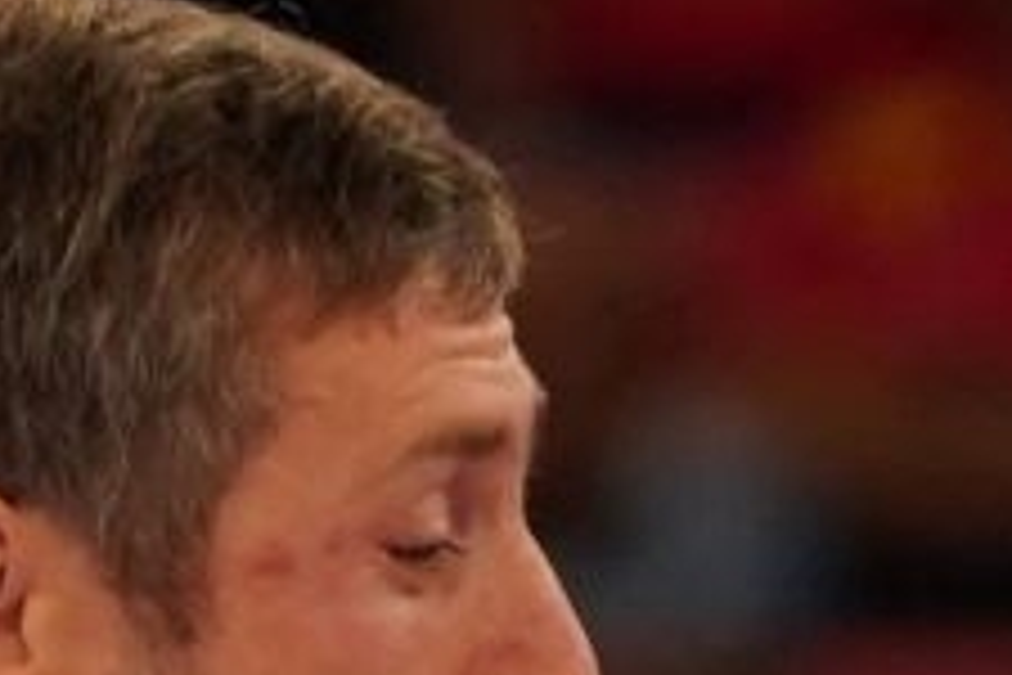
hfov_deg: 0.9
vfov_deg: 0.6
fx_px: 61306
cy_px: 2048
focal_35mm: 2181
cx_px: 1628
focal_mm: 182
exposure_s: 1/1000
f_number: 2.8
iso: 1600
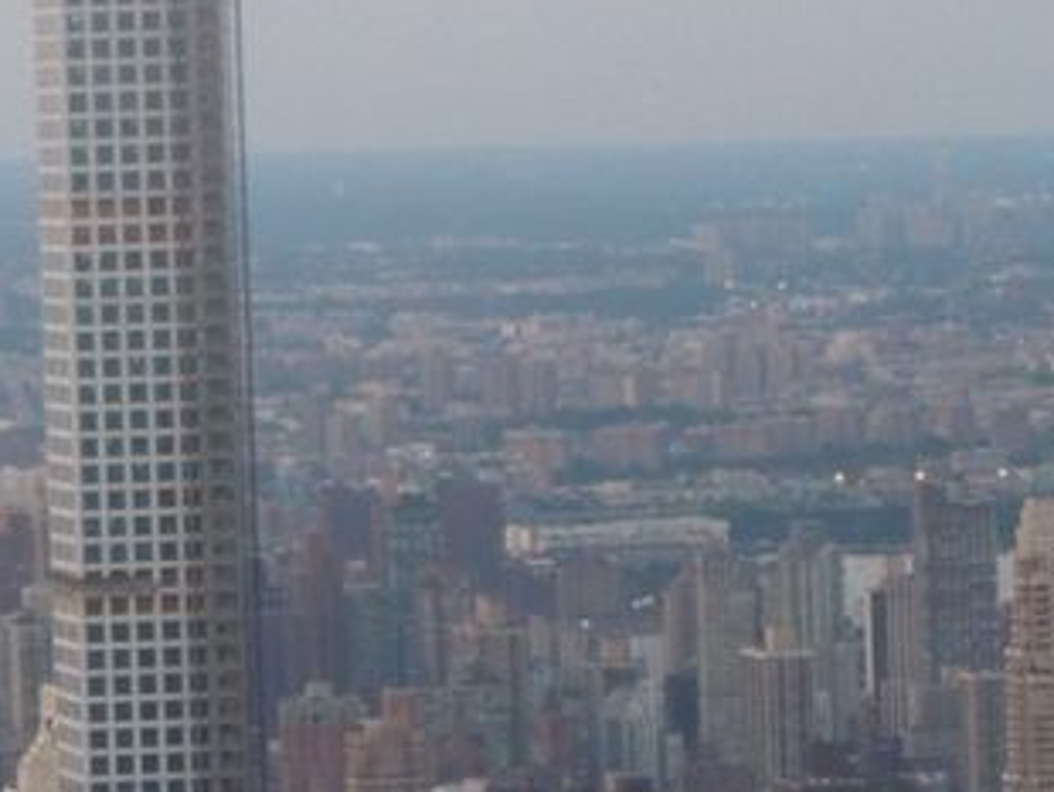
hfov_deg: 5.6
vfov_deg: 4.3
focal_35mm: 350
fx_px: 10665
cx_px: -228
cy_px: 343
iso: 500
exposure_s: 1/60
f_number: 4.7
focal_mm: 19.1
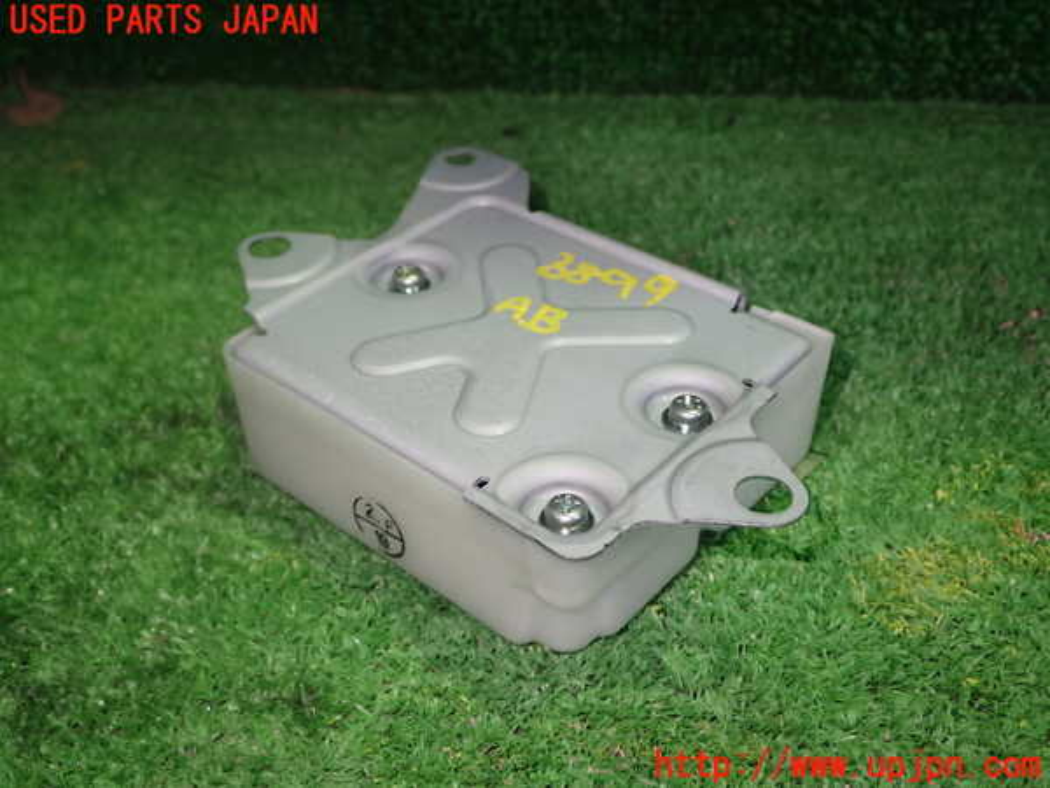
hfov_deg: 49.0
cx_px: 525
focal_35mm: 38
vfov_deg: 37.7
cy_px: 394
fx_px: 1153
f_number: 2.7
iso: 320
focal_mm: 6.83
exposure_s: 1/40
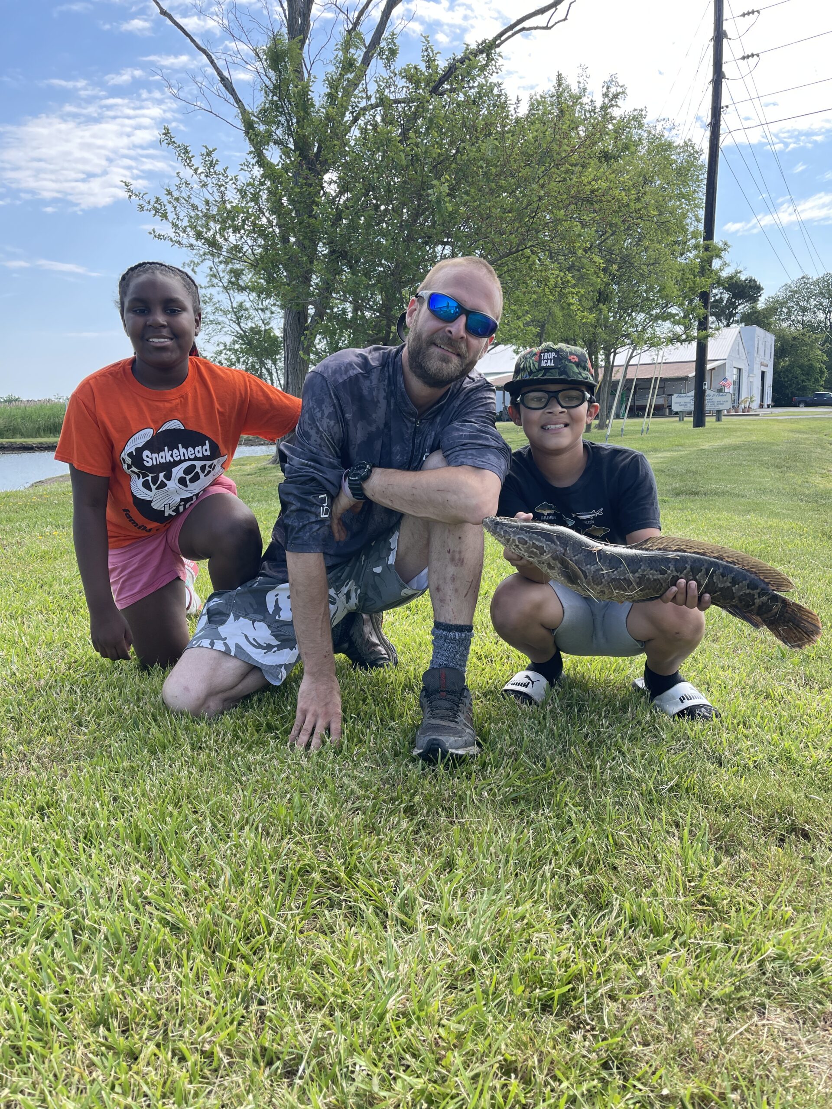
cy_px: 554
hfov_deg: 53.1
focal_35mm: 26
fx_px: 833
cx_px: 416
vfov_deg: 67.3
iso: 32
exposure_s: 1/1140
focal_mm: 5.1
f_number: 1.6
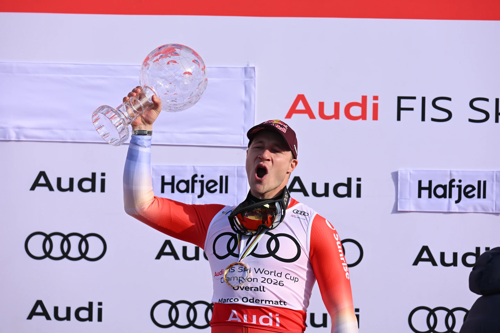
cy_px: 166
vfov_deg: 6.9
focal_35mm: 200
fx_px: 2778
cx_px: 250
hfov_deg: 10.3
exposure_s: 1/1250
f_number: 5
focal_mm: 200
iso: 250
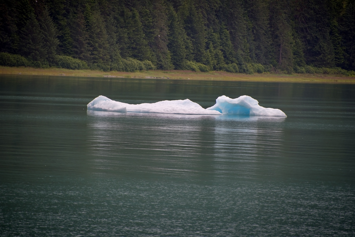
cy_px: 118
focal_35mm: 300
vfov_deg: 4.6
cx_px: 178
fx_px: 2959
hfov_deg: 6.9
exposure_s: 1/640
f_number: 5.6
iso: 220
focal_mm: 300
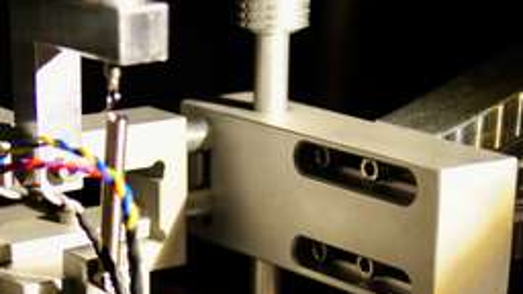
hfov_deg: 19.4
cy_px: 450
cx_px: 196
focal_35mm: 110
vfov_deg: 10.6
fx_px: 1525
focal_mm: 35
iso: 640
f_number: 2.8
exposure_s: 1/60
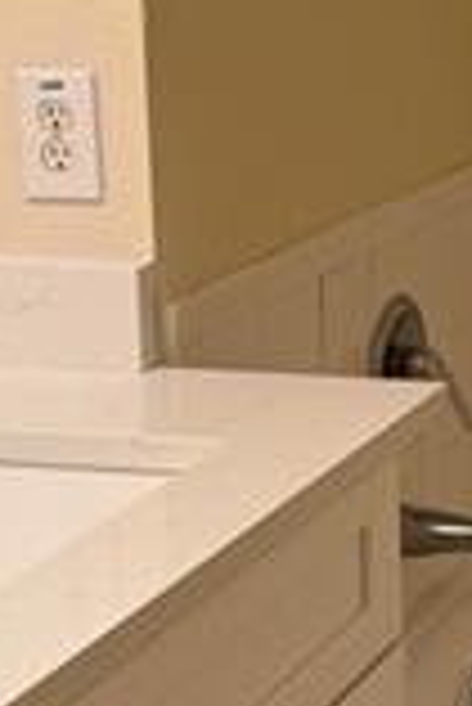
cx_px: 850
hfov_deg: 10.6
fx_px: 2394
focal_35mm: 122
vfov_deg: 16.7
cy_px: 202
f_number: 1.78
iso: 80
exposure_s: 1/120
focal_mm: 6.76
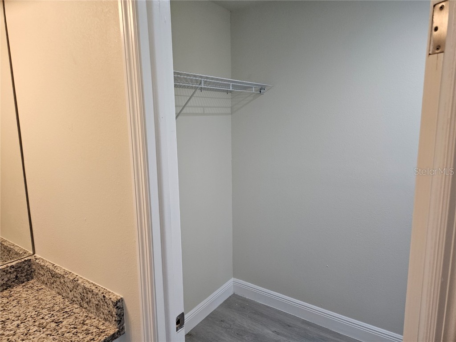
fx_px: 303
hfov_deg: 73.9
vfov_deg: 58.9
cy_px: 171
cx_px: 228
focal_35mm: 23
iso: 200
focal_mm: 5.4
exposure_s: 1/120
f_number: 1.8
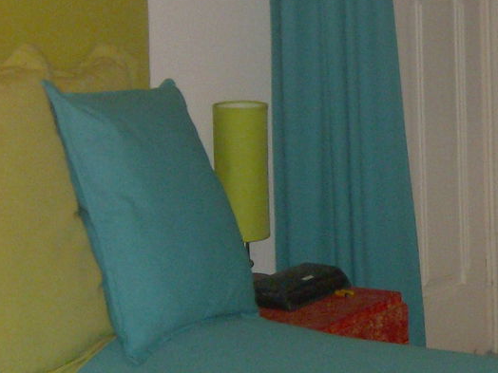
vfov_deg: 13.5
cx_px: 483
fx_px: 1583
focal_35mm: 110
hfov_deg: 17.5
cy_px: 208
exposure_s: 1/60
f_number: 2.8
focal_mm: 6
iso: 200
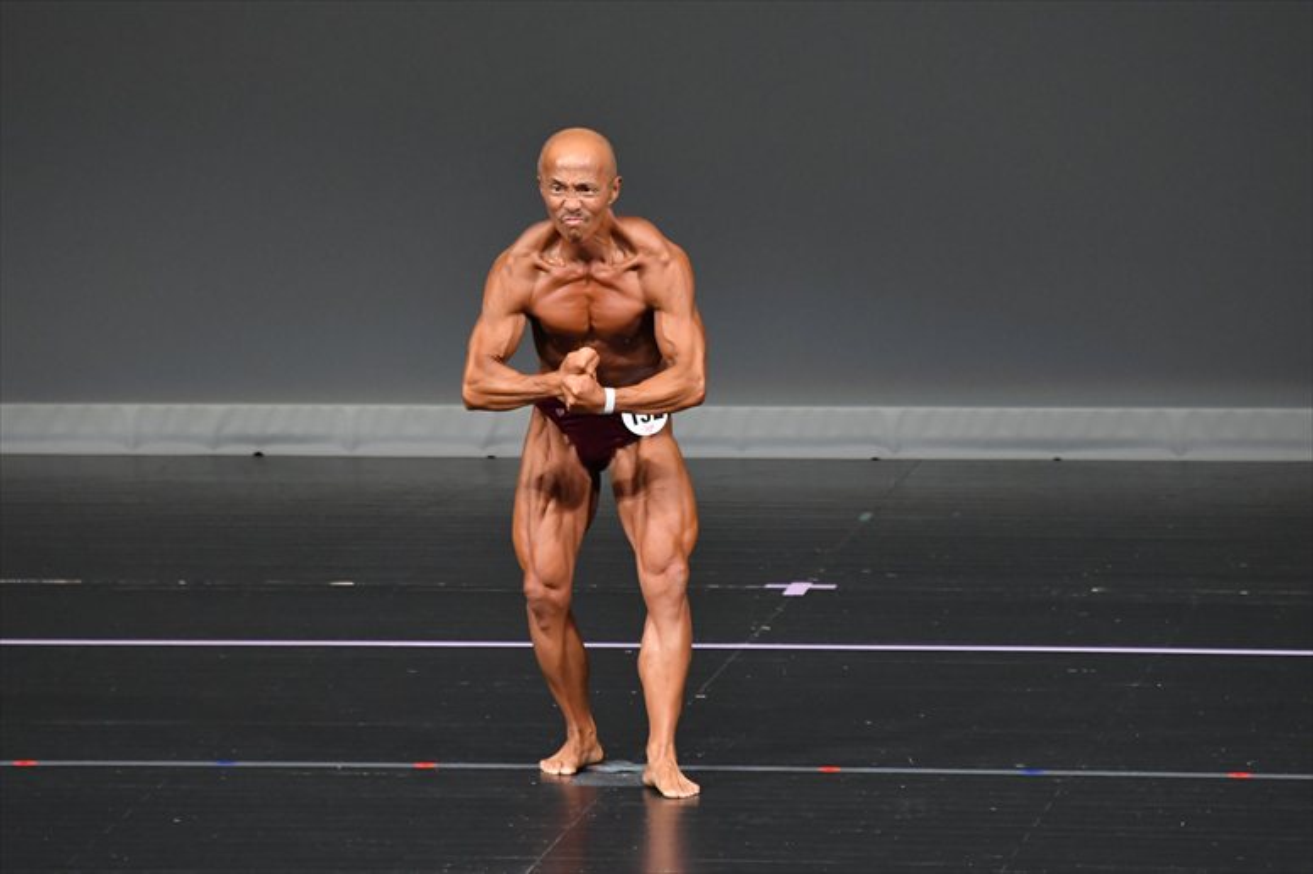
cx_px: 656
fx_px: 13671
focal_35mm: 375
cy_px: 437
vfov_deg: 3.7
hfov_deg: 5.5
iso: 4000
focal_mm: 250
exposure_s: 1/400
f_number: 5.6
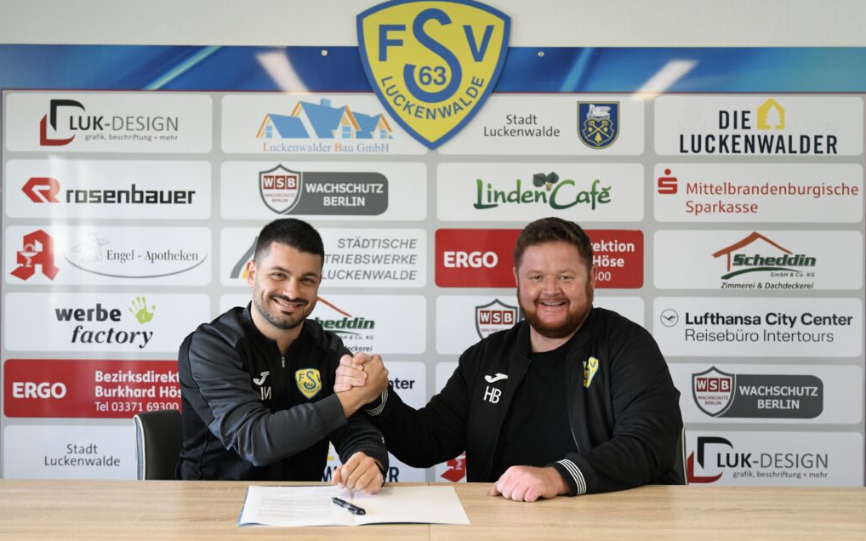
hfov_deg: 48.2
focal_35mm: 41
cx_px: 432
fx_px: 968
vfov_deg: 31.2
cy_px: 265
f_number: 2.8
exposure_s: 1/500
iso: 2500
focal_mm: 40
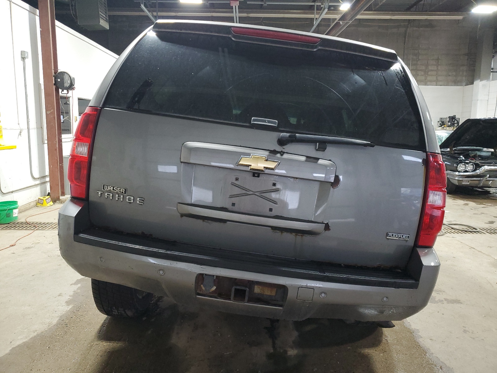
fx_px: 373
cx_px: 248
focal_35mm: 26
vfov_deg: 53.1
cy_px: 186
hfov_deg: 67.3
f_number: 1.5
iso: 161
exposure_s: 1/60.2
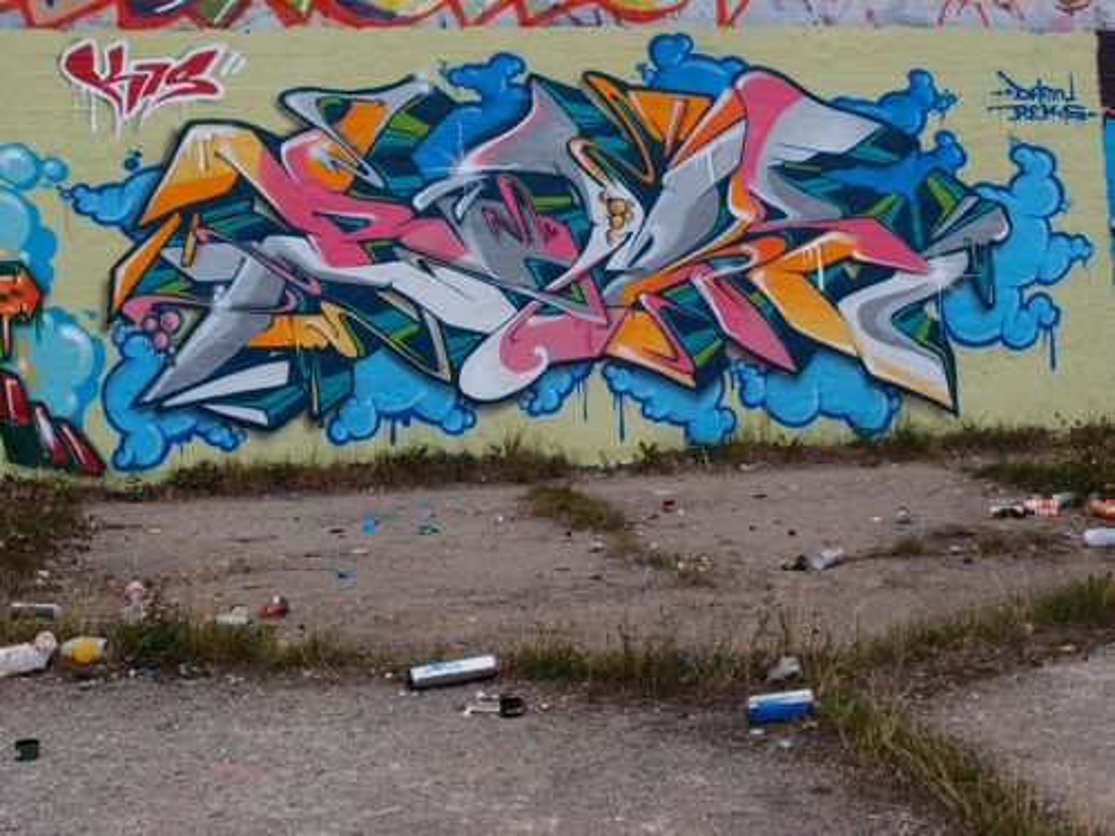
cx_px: 558
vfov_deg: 29.1
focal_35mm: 50
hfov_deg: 38.2
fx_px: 1611
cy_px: 418
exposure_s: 1/500
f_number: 3.2
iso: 100
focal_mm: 10.83
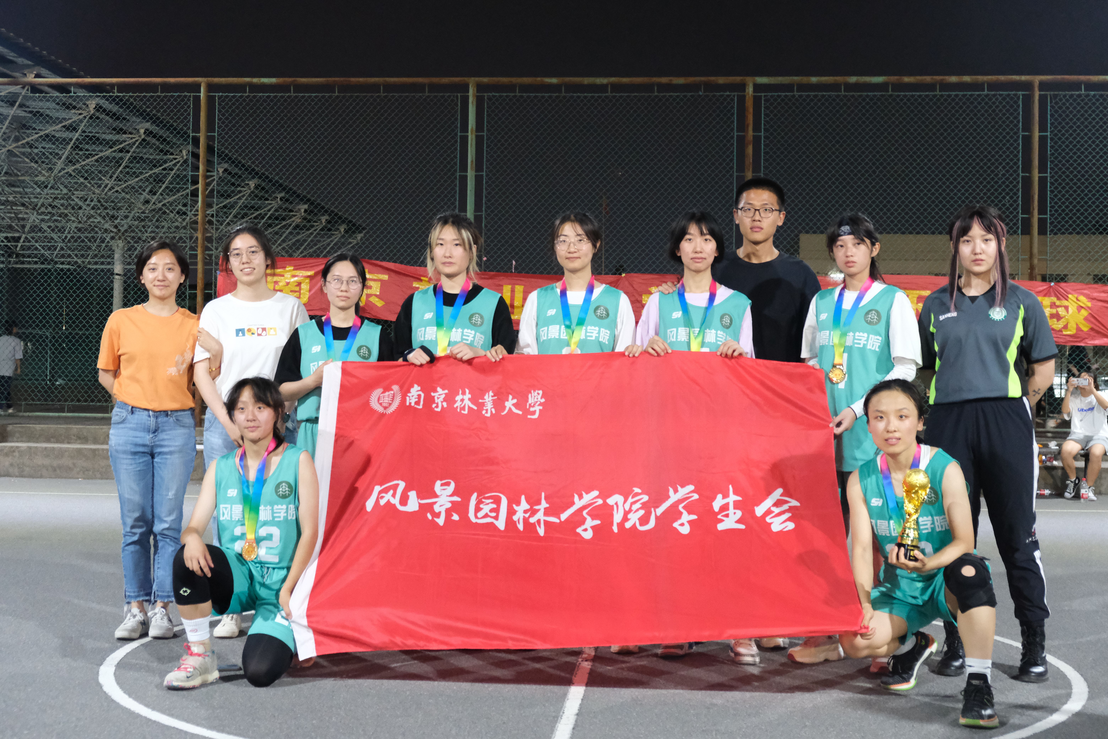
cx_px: 554
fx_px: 1446
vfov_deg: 28.6
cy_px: 370
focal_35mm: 47
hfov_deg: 41.9
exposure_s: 1/45
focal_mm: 31.5
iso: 6400
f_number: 3.6
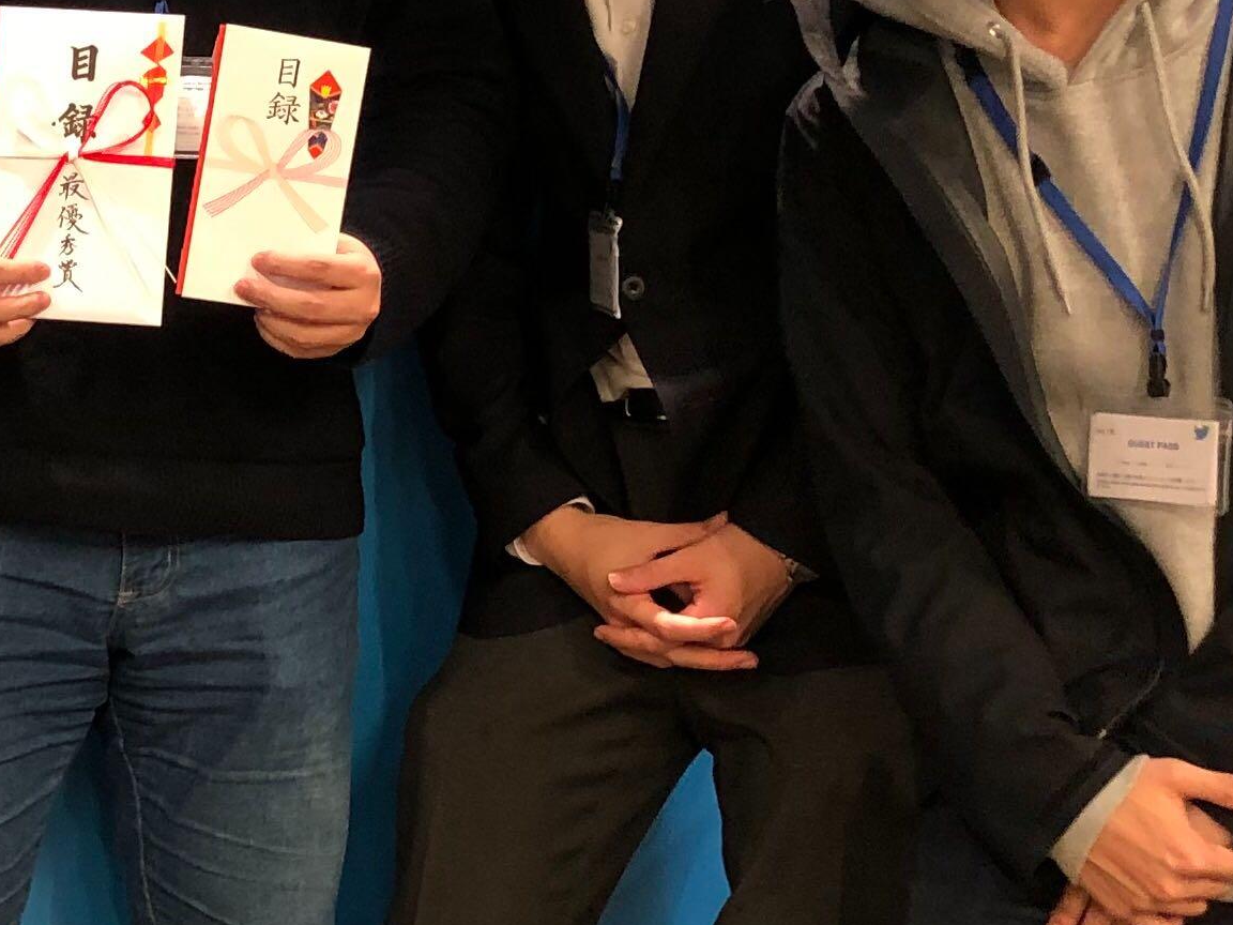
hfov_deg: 18.8
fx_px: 3491
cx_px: -285
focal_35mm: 98
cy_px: 416
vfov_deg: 15.1
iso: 50
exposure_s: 1/17
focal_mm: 4
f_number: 1.8
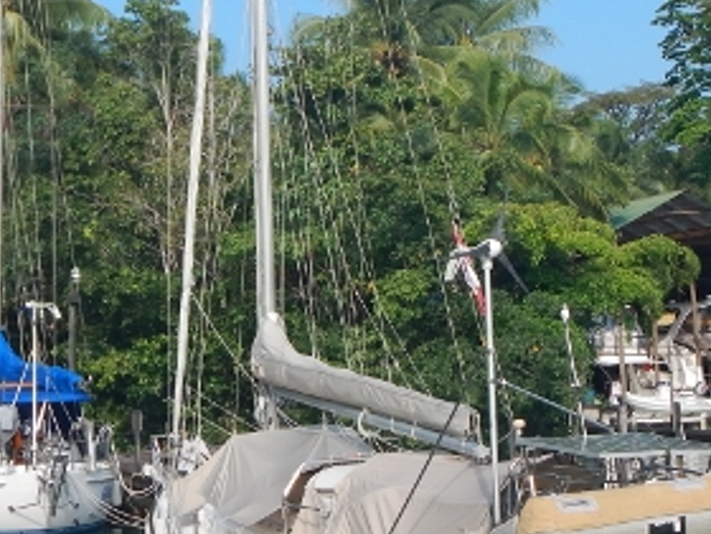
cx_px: 345
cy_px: 189
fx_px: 1438
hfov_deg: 27.8
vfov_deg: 21.0
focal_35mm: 70
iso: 125
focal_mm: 5
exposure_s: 1/800
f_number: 3.9
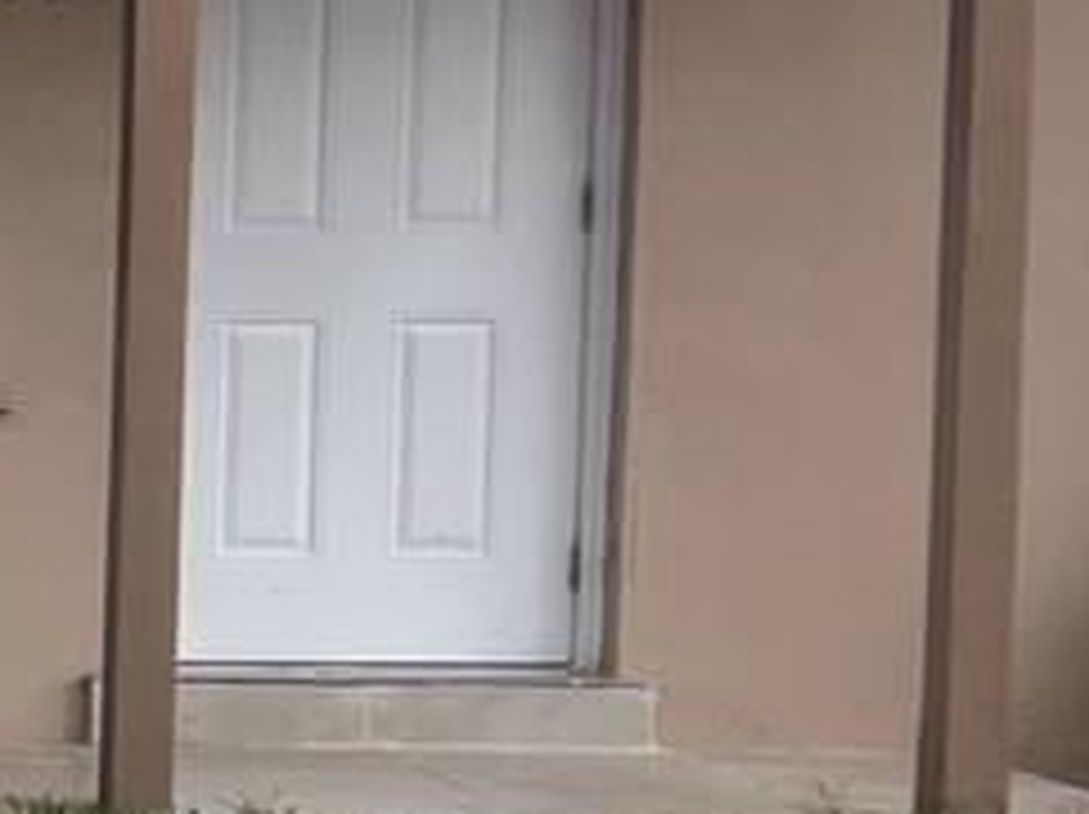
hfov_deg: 9.1
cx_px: -2277
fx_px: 5406
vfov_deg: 8.6
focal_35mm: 172
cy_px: 666
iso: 50
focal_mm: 5.7
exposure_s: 1/2762
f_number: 1.5
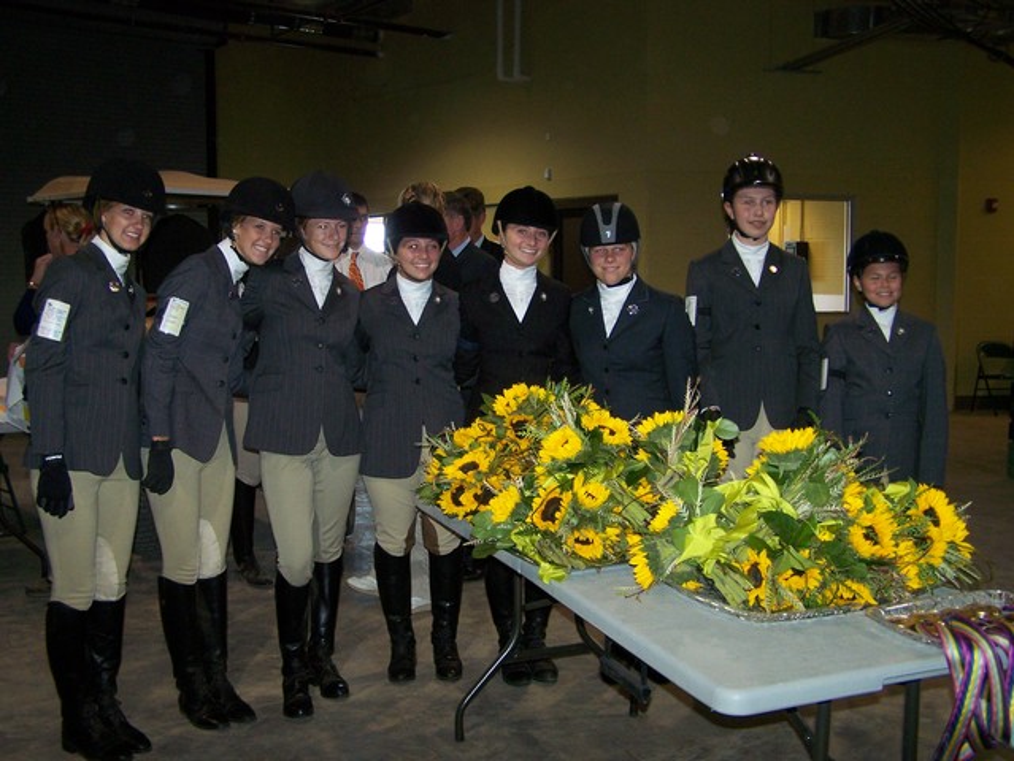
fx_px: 1114
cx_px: 507
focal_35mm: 38
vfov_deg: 37.8
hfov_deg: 49.0
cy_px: 380
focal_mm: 6.3
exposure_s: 1/60
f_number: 2.8
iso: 160
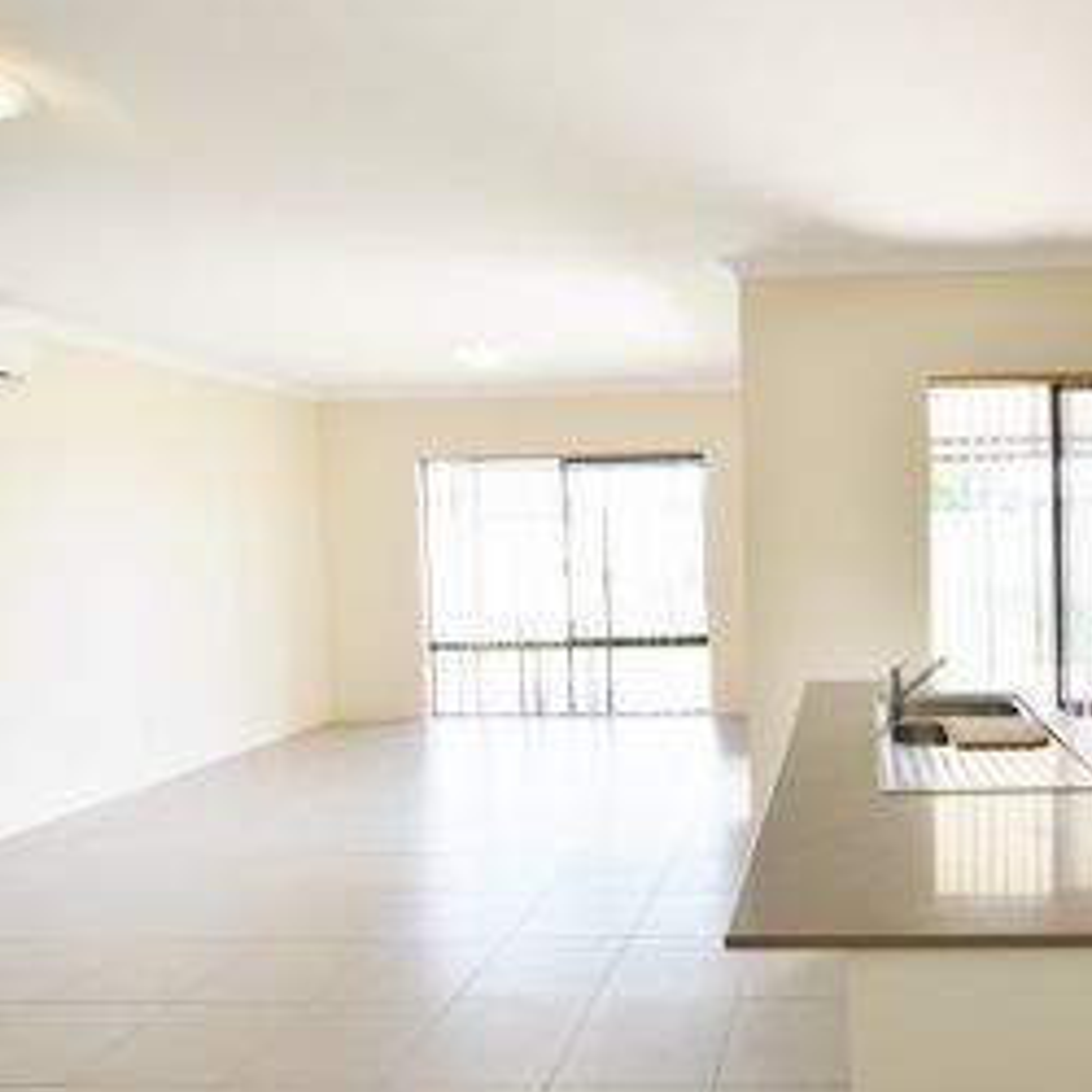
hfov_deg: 61.6
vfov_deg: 64.9
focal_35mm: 24
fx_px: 857
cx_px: 812
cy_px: 596
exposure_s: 1/60
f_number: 8
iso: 450
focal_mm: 10
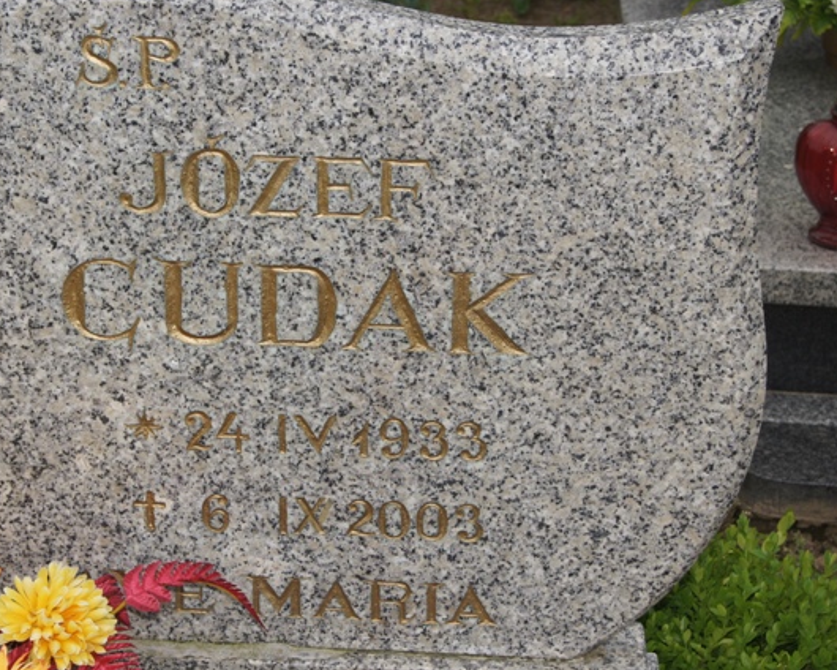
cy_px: 335
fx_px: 2106
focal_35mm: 85
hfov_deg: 22.5
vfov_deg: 18.1
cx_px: 354
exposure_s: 1/160
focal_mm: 50
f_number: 11
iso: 200
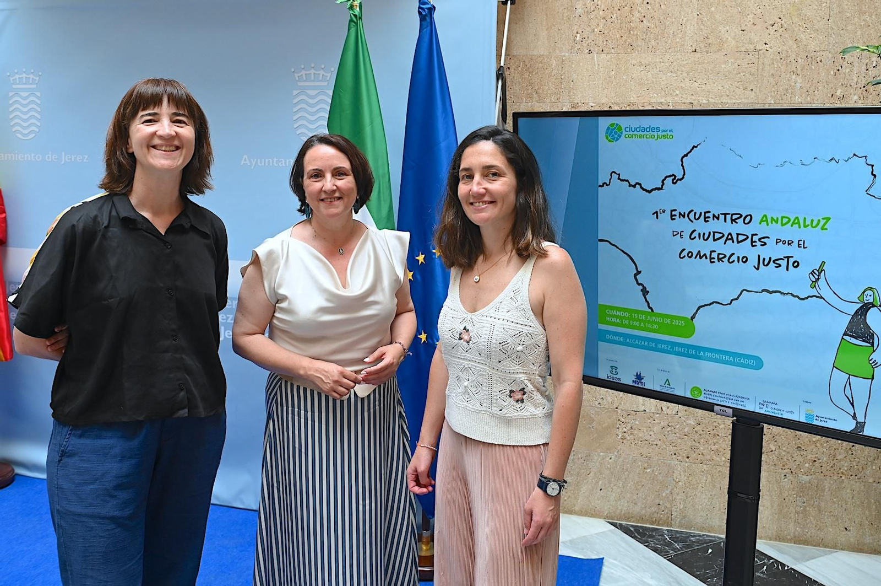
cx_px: 440
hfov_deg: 60.3
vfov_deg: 42.2
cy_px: 293
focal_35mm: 31
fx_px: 758
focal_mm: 31
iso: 1600
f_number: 6.3
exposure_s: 1/200
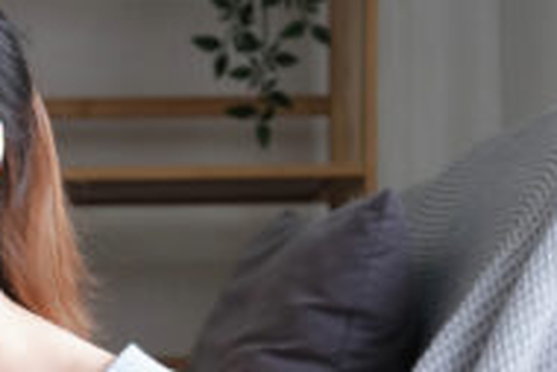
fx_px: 3437
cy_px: 513
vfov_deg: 6.1
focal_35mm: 222
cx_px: -490
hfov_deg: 8.8
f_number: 2.8
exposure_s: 1/125
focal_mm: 36.5
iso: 400
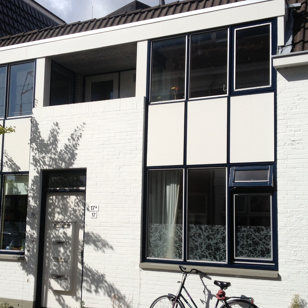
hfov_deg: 34.0
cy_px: 176
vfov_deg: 34.0
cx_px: 143
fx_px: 503
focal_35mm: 50
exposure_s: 1/3247
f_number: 2.4
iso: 50
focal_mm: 4.3
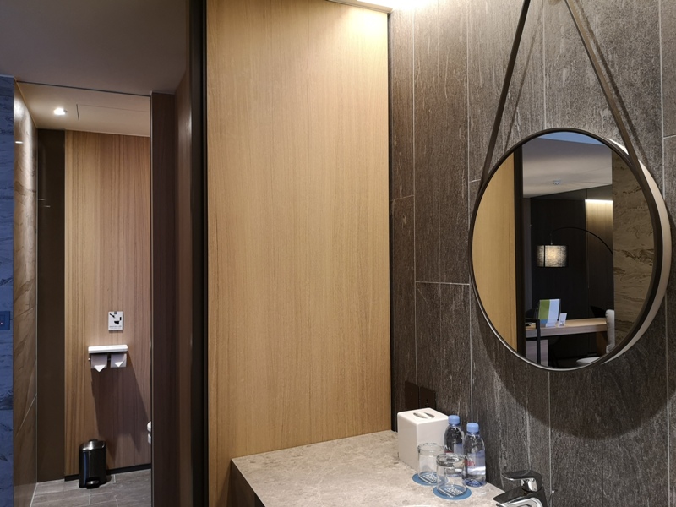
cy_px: 254
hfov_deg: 65.3
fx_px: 527
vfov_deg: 51.4
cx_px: 338
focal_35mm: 27
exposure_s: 1/33.3
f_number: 1.8
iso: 250
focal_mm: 3.95
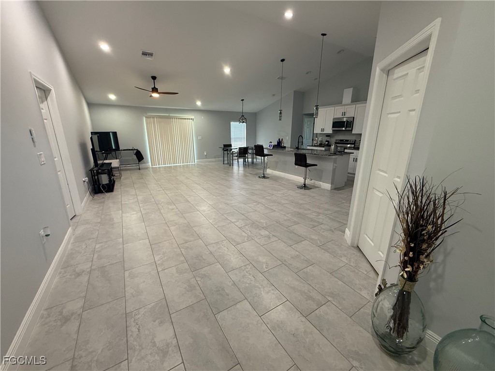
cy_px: 186
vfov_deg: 85.7
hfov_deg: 102.1
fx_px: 200
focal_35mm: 14
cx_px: 248
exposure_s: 1/60
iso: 250
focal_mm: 2.22
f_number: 2.2
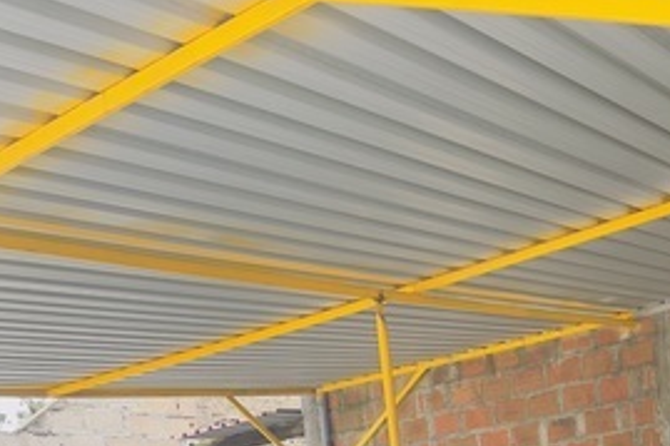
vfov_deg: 19.4
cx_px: 461
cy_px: 728
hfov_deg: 34.1
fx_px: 1079
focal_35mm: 58
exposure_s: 1/357
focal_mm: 5.1
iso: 50
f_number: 1.6
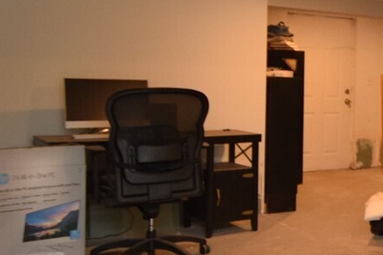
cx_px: 455
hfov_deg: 30.1
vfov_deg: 23.8
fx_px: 606
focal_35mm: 57
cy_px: 110
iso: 900
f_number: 3.5
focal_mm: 10
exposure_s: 1/60
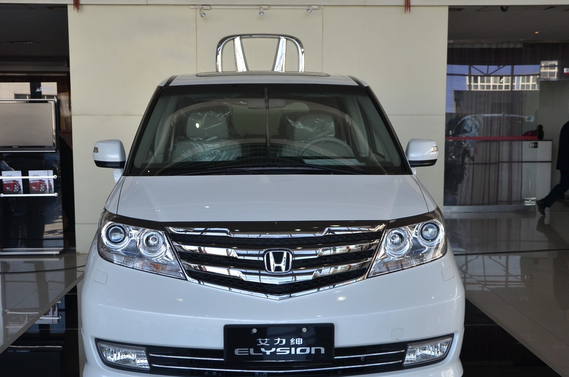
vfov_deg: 27.4
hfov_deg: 40.4
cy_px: 215
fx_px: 773
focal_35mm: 49
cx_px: 276
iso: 500
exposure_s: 1/320
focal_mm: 26
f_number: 4.5
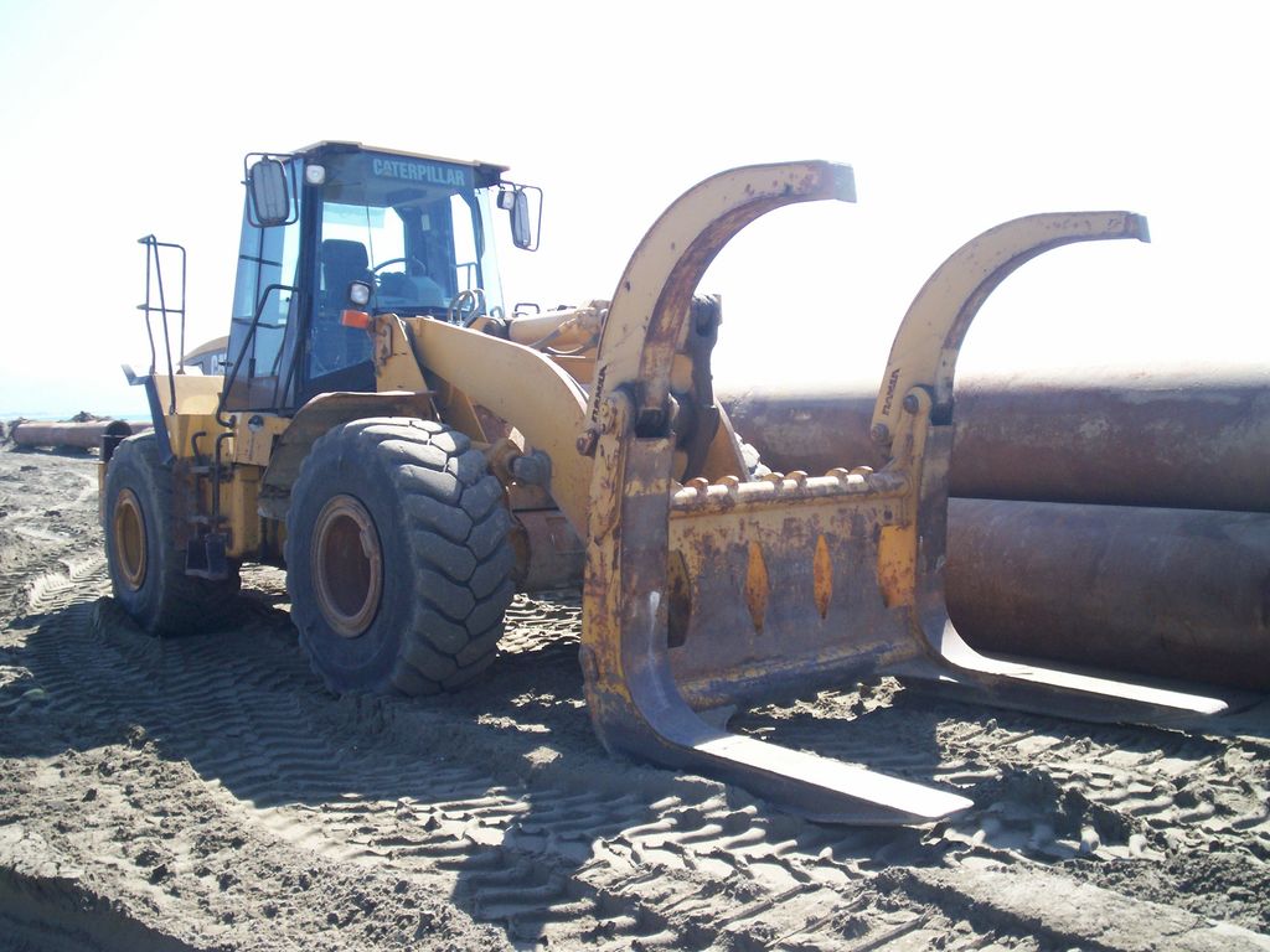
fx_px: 1321
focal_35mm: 36
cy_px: 476
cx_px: 635
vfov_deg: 39.7
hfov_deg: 51.4
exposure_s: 1/239
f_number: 4.5
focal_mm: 5.9
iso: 100
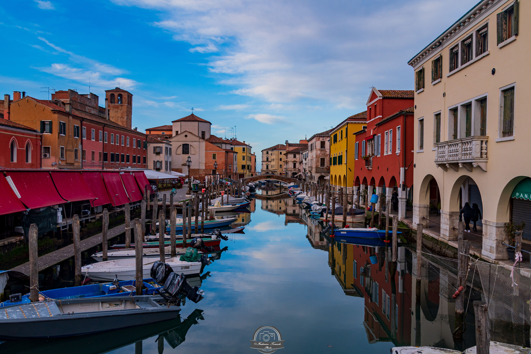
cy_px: 176
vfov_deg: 46.4
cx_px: 267
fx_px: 413
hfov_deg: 65.5
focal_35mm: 28
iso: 100
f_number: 8
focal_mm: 18
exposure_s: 1/40
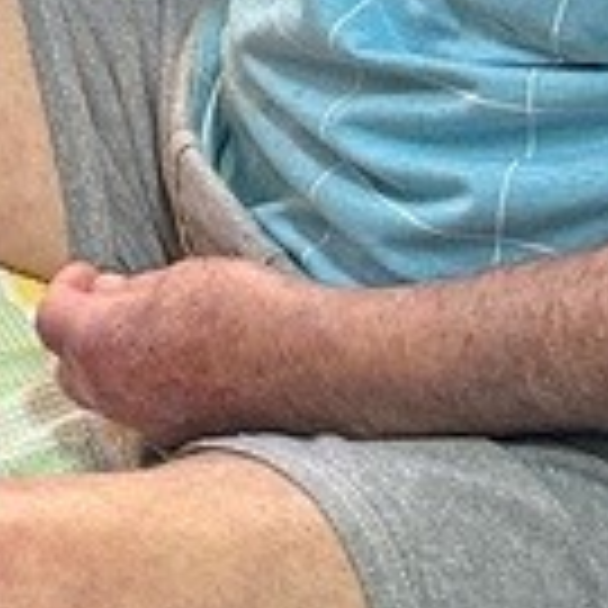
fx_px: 3199
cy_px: -423
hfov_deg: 9.7
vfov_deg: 10.3
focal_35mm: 161
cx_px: -833
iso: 250
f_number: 1.78
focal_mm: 6.86
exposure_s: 1/60
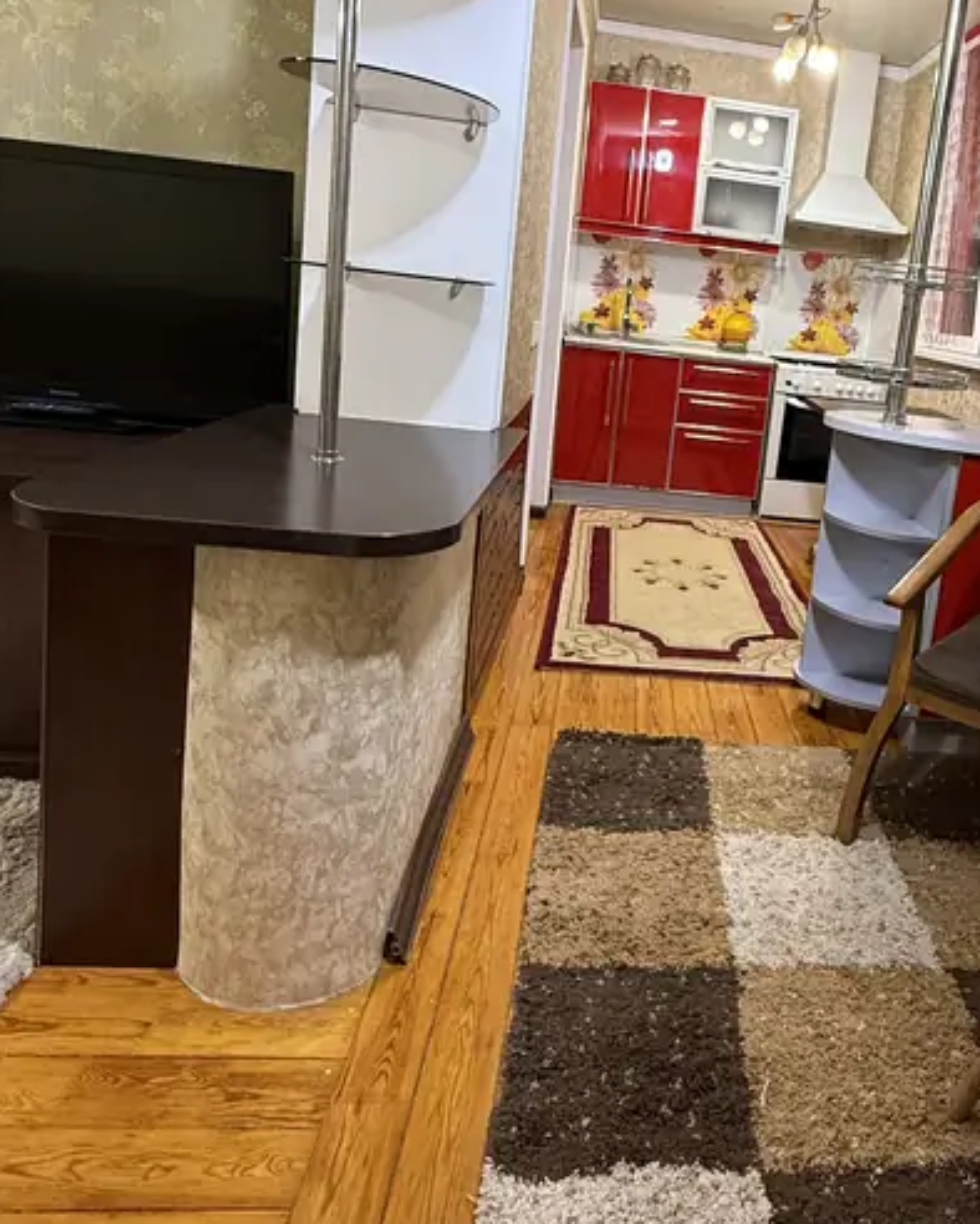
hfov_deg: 54.4
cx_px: 723
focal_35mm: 25
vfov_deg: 66.9
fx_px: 906
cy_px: 445
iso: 200
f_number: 2.2
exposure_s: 1/50
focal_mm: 2.22
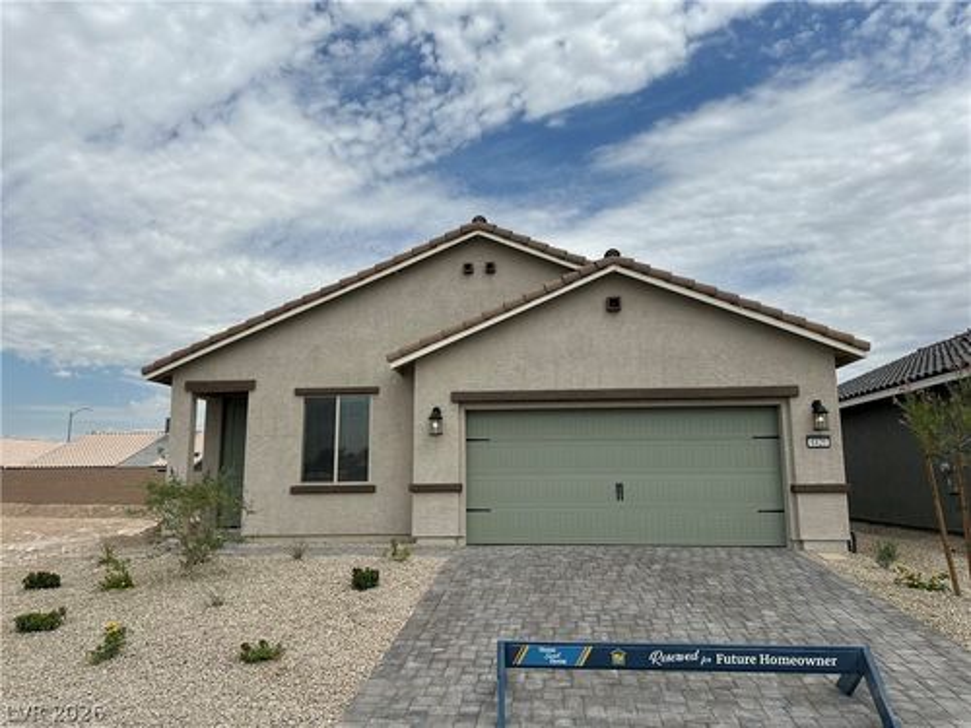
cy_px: 364
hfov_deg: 71.6
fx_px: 673
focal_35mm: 24
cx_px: 486
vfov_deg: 56.8
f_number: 1.78
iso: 80
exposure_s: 1/8929
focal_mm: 6.86
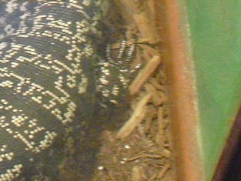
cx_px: -80
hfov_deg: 10.5
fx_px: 1282
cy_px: -49
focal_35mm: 184
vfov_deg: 8.0
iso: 400
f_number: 3.1
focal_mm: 6.3
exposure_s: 1/60
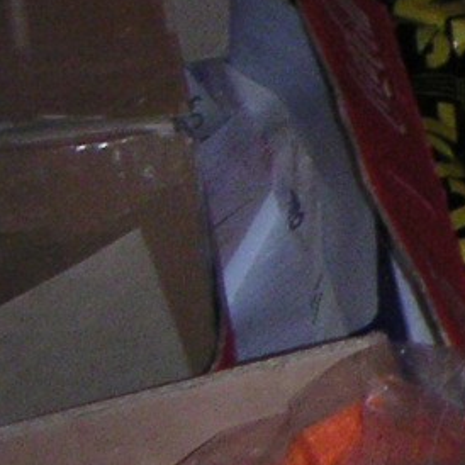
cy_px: 87
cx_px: 1302
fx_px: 2979
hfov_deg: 7.9
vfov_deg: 8.9
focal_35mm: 196
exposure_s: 1/45
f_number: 2.8
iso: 160
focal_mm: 6
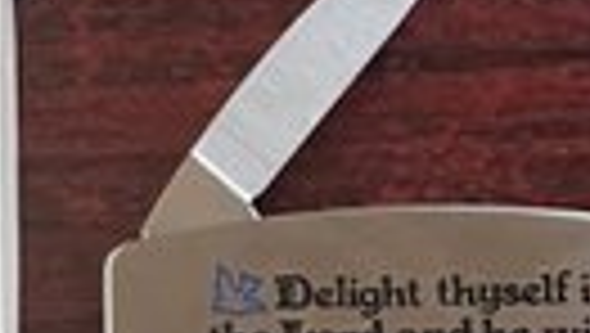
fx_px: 1159
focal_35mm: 74
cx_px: 7
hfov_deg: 27.0
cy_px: 403
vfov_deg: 15.7
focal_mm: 5.7
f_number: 1.5
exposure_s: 1/35
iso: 500
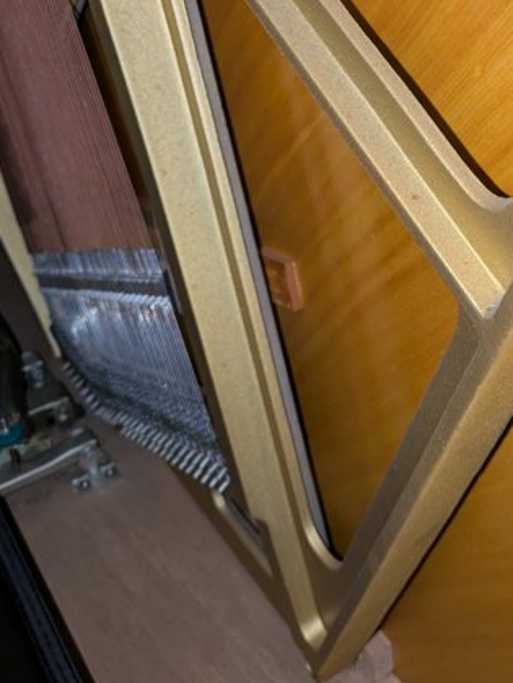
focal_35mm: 43
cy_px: 178
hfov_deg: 32.5
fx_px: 848
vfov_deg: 42.6
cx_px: 424
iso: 275
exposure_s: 1/40
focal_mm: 5.43
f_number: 1.89
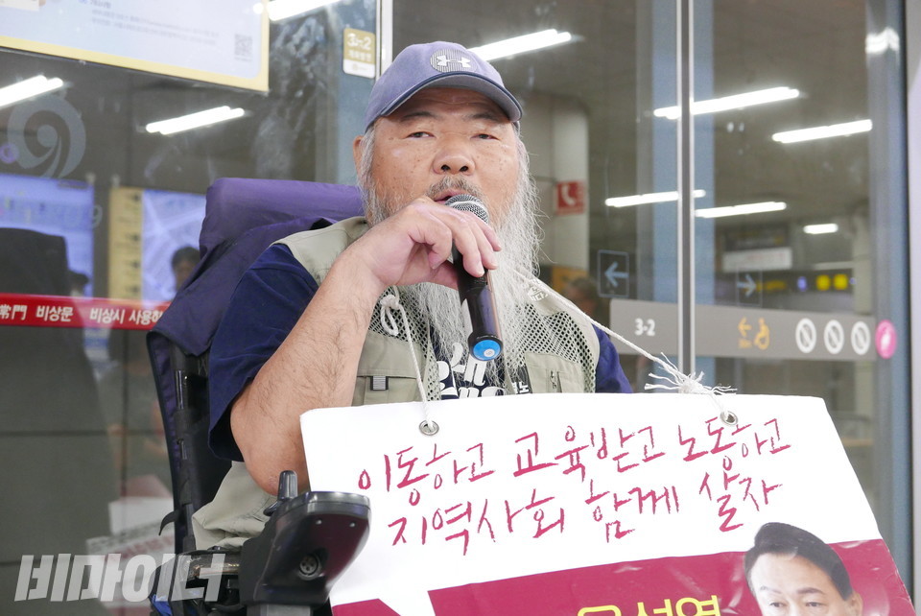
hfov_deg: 33.4
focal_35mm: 60
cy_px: 308
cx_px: 460
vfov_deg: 22.7
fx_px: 1536
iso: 1600
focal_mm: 27.2
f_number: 2.8
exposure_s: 1/60
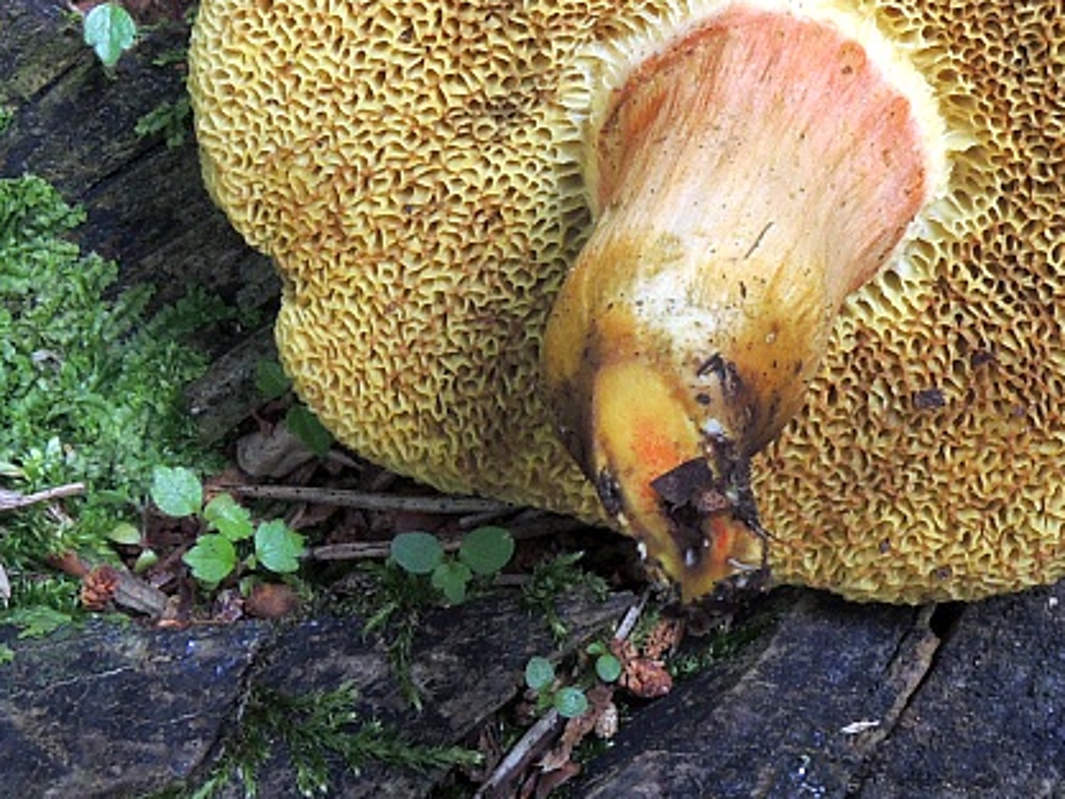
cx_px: 707
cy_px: 227
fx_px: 2647
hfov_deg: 22.7
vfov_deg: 17.1
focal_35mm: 86
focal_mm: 6.2
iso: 100
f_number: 8.1
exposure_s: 1/13
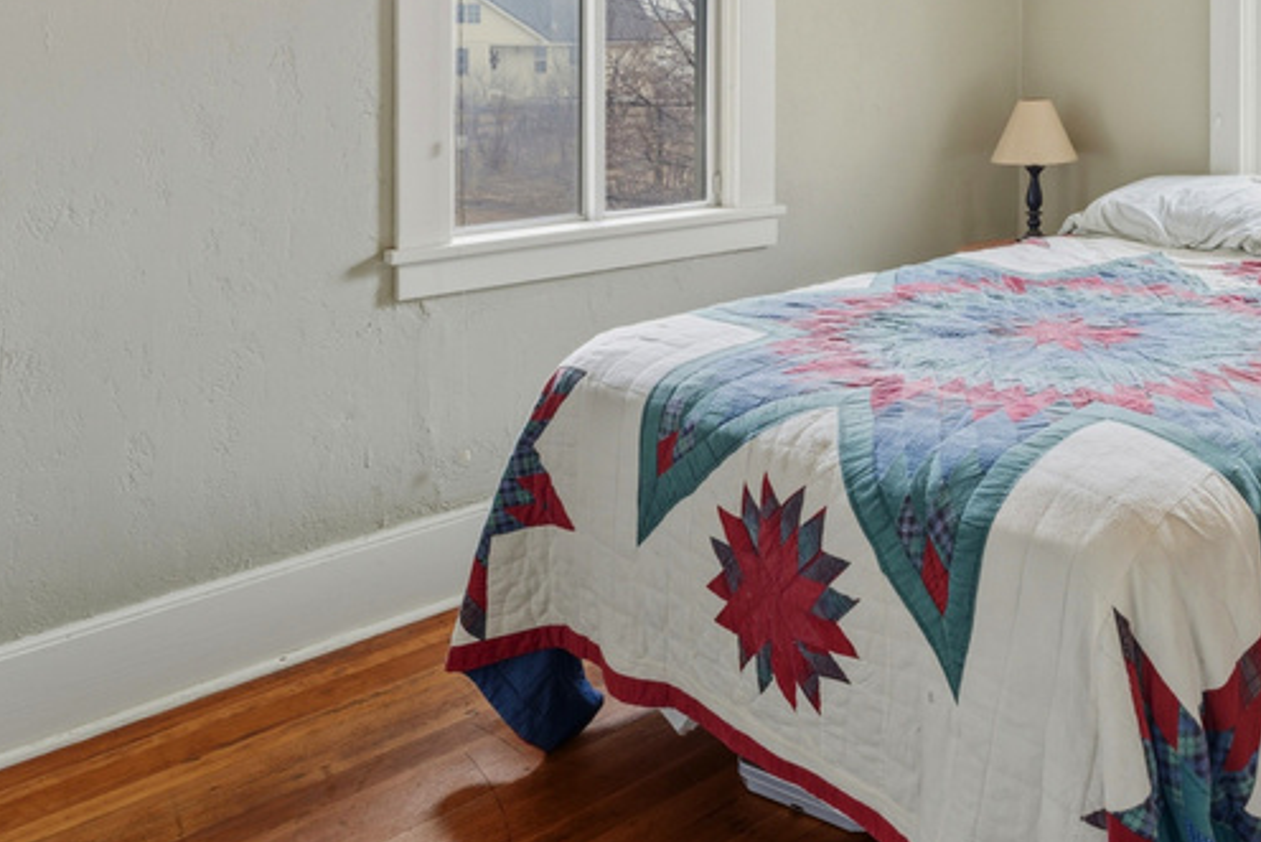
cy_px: 39
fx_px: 1156
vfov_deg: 36.7
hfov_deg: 51.0
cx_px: 1124
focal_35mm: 33
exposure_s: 1/60
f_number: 5
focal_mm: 16
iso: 100
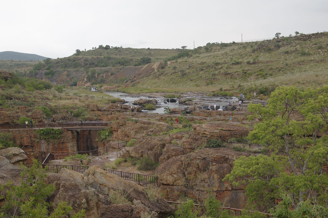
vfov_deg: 31.8
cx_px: 164
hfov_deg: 46.4
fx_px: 382
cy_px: 109
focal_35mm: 42
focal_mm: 28
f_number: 7.1
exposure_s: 1/500
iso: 250
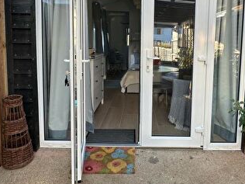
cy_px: 64
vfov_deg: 44.9
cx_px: 138
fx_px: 219
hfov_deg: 58.2
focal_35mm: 31
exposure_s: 1/99
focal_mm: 2.22
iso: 50
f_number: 2.2
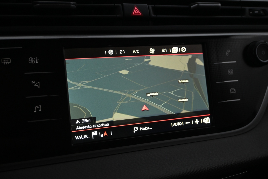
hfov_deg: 51.3
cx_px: 134
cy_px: 90
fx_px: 279
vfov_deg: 35.5
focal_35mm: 38
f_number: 4.2
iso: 1600
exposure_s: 1/50
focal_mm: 25
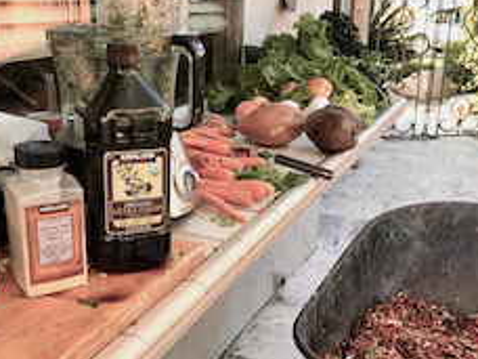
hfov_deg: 43.7
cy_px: 232
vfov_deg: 33.4
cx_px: 205
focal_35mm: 43
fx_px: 594
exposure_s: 1/166
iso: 20
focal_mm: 3.99
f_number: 1.8
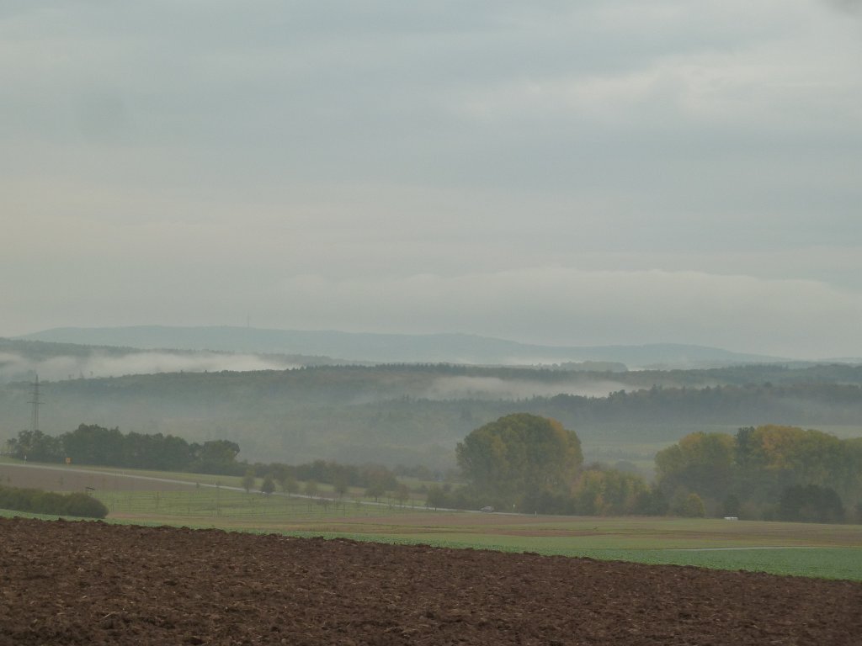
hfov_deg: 18.9
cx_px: 431
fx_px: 2590
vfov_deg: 14.2
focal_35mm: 104
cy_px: 323
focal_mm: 17
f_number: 4.3
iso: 125
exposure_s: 1/60
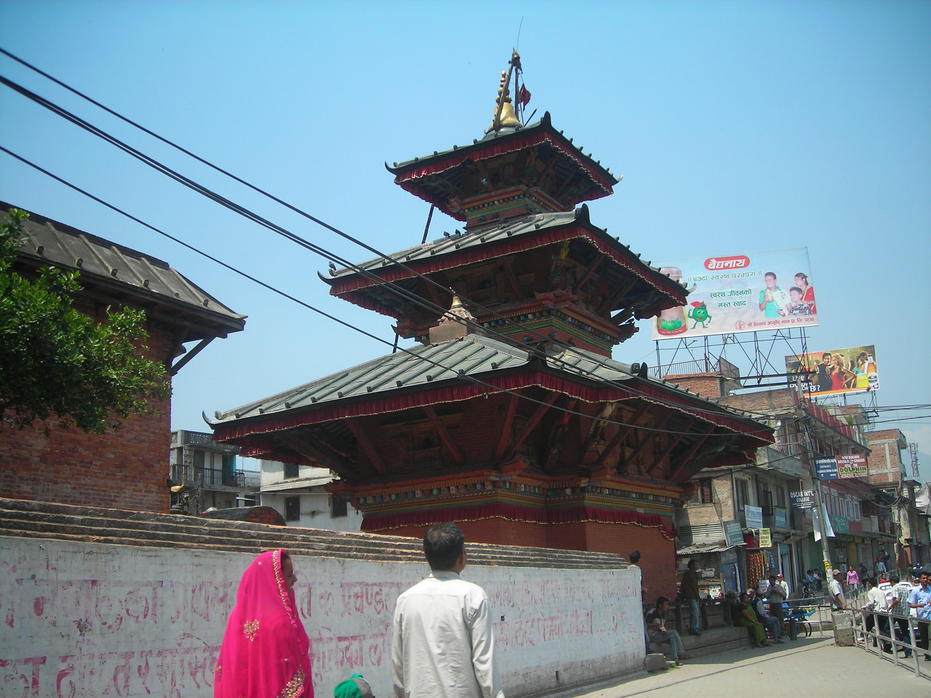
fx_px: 1022
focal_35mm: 38
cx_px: 466
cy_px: 349
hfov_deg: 49.0
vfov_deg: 37.7
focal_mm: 6.3
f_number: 3.2
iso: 50
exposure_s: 1/456
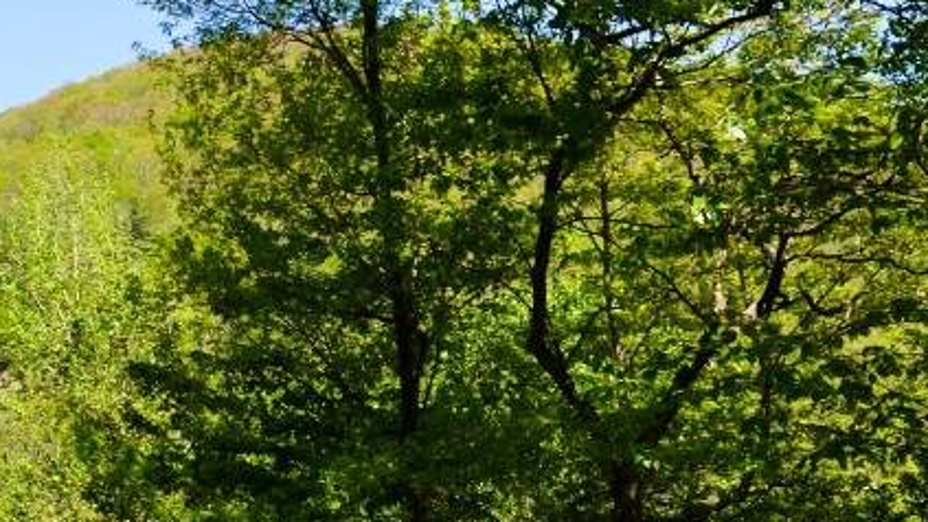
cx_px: -9
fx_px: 1895
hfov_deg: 26.0
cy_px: 548
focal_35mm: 77
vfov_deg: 15.3
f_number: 5
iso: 100
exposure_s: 1/200
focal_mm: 18
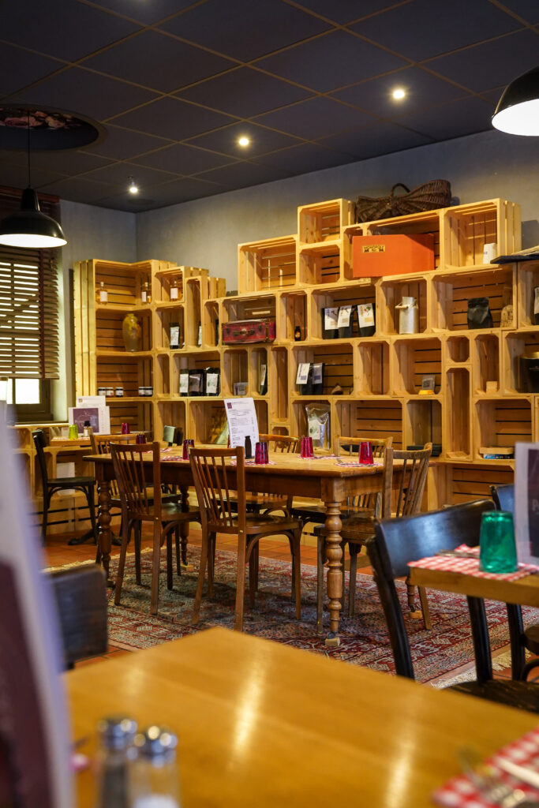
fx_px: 801
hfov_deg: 37.2
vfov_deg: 53.5
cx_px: 270
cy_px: 404
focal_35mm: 36
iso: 4000
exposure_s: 1/50
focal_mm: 35.7
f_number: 4
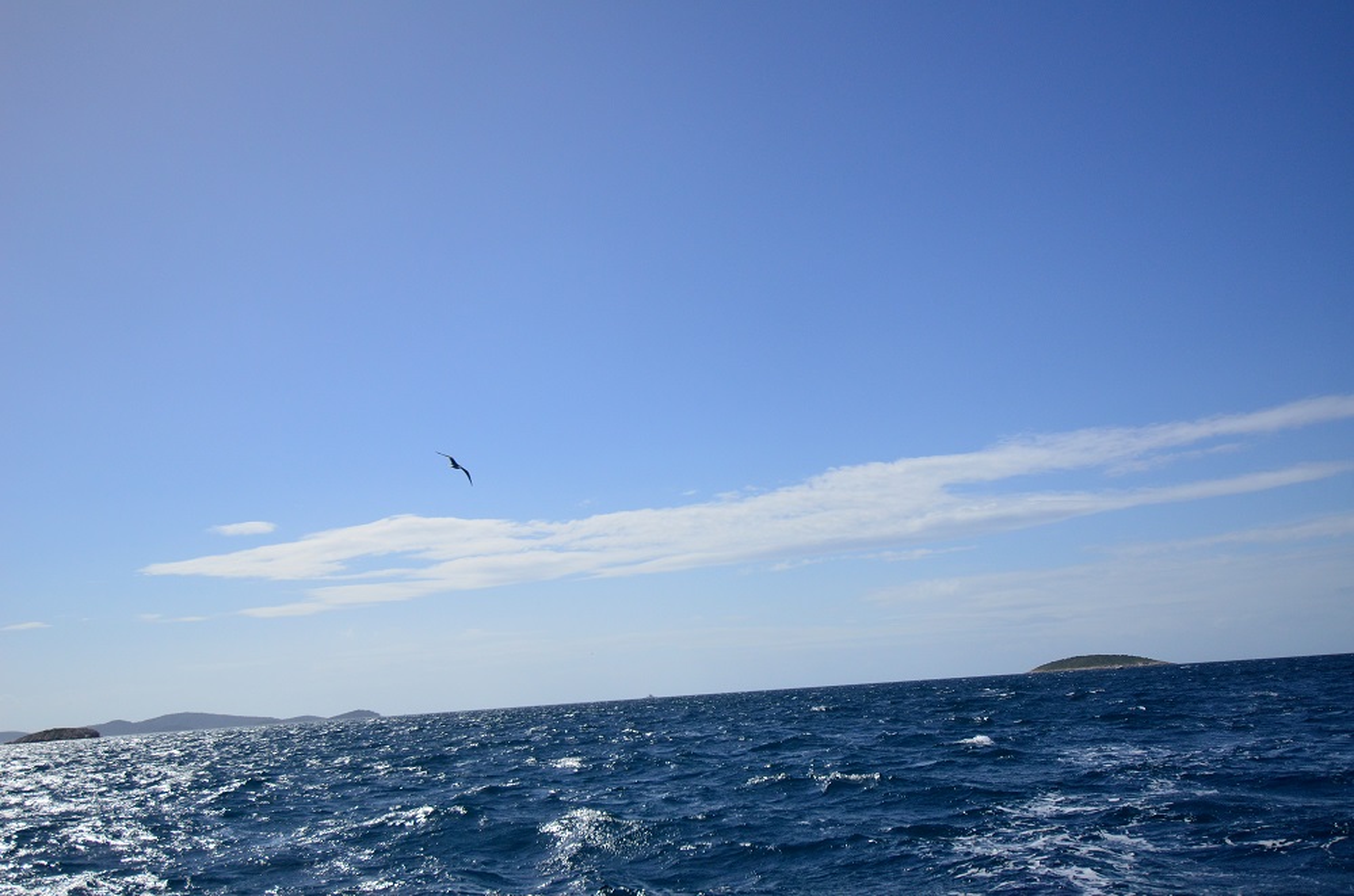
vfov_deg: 36.7
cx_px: 677
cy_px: 448
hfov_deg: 53.2
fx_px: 1351
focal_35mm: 36
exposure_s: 1/8000
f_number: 4.5
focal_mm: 24
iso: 500
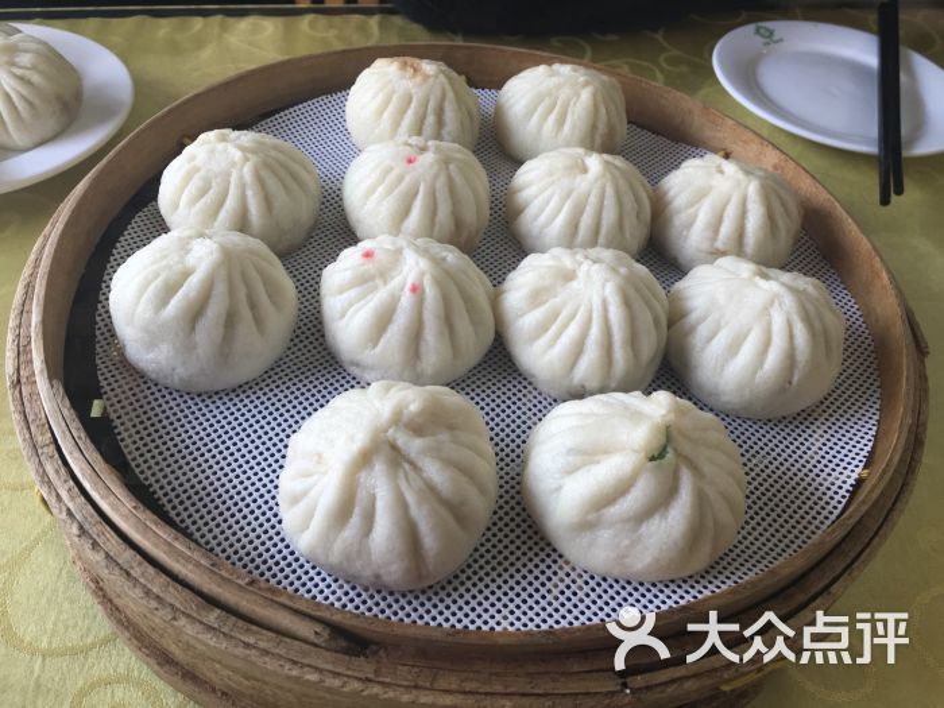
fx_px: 791
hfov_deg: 61.7
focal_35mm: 29
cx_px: 472
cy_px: 354
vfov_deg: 48.2
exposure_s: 1/100
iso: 40
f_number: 2.2
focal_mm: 4.15
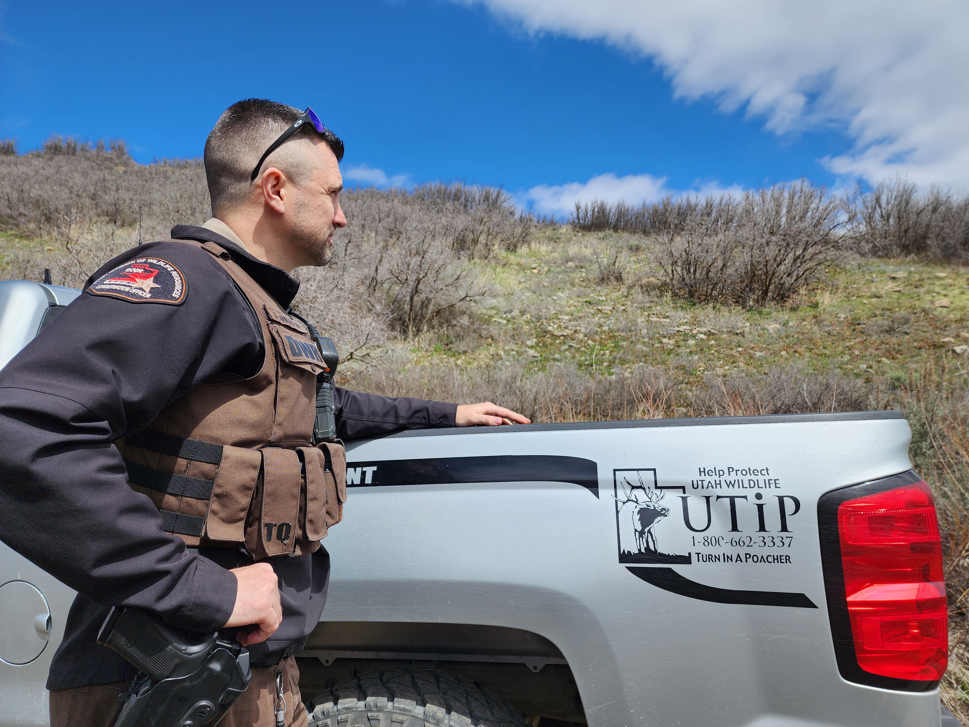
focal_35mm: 23
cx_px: 484
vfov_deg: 58.9
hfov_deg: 73.9
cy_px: 364
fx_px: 644
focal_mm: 6.4
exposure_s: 1/1480
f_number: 1.8
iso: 12
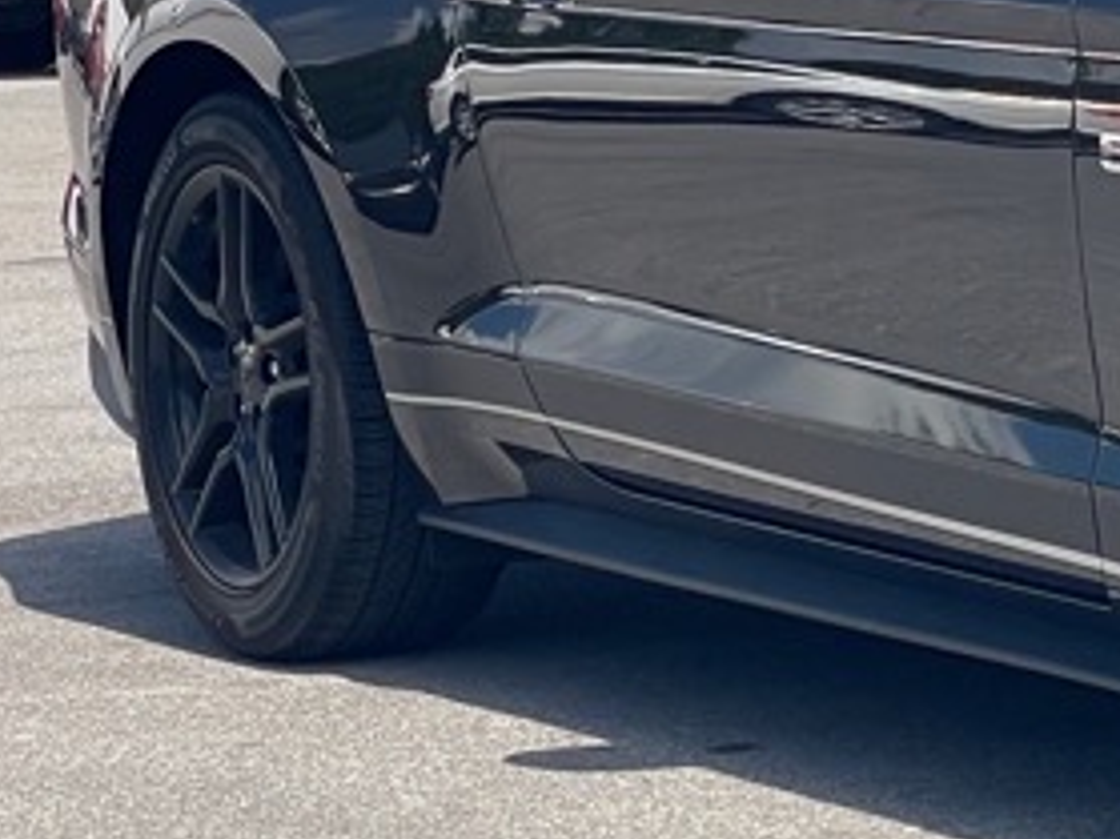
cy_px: 229
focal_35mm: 191
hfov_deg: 9.9
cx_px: 1863
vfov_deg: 7.8
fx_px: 6177
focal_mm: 6
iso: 25
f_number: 2
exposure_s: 1/1020
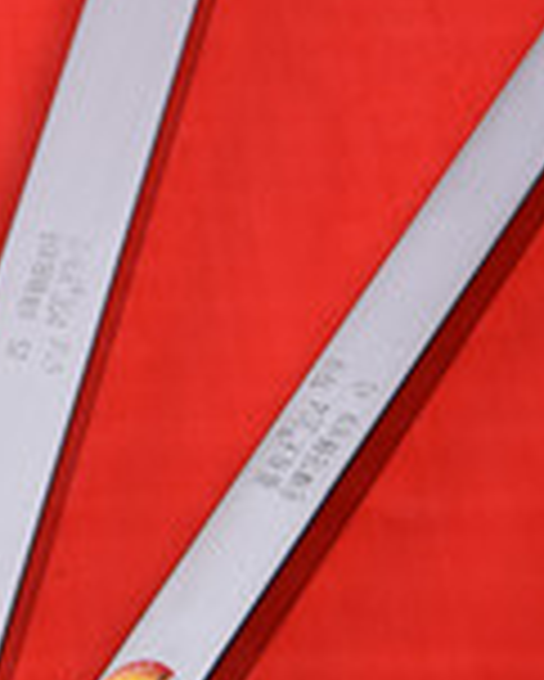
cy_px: 295
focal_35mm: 248
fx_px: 4986
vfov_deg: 7.8
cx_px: -297
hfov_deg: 6.2
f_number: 29
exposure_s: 1/160
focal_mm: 80
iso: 160
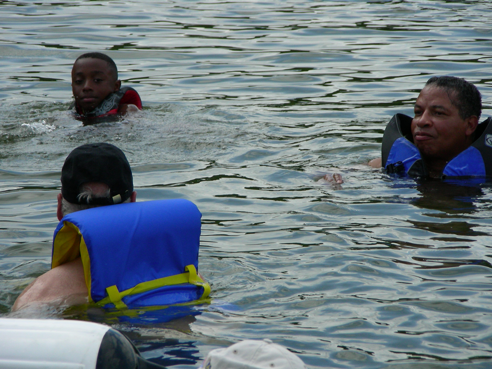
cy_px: 184
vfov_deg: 7.6
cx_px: 246
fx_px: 2786
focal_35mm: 196
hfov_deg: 10.1
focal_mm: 32.7
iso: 50
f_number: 4
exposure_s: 1/509
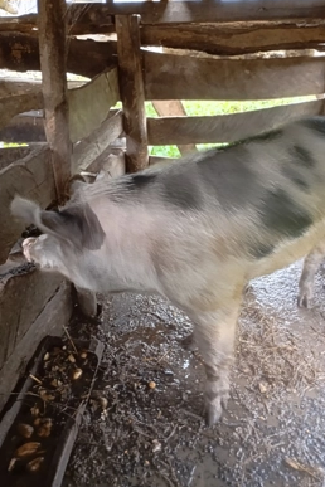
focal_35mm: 30
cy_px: 243
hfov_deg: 43.5
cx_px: 185
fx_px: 406
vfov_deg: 61.9
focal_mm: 4.27
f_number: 1.8
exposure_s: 1/25
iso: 1279
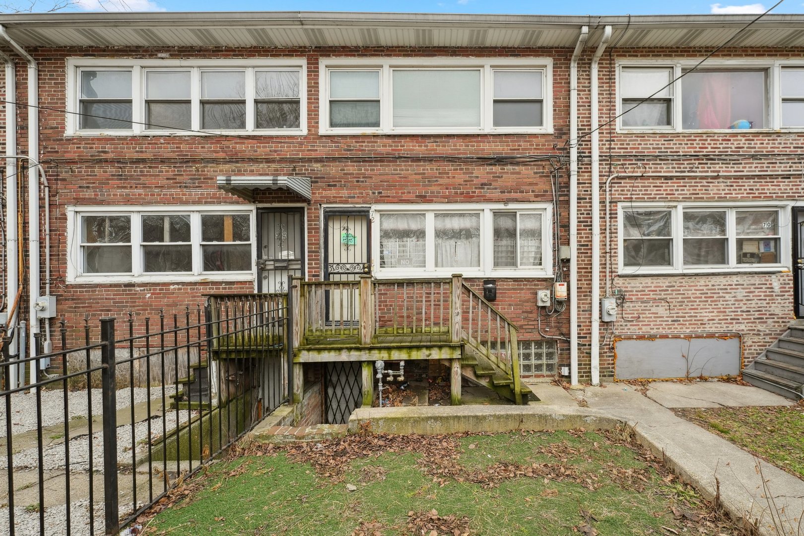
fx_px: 313
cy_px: 268
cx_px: 402
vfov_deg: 81.2
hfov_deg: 104.3
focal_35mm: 14
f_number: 5.6
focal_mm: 14
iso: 400
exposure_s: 1/100
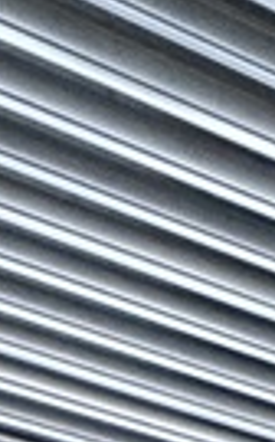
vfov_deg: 8.5
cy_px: 1670
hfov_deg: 5.7
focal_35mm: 150
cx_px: 1452
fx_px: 1804
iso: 200
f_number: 2.2
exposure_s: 1/100
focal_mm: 2.22
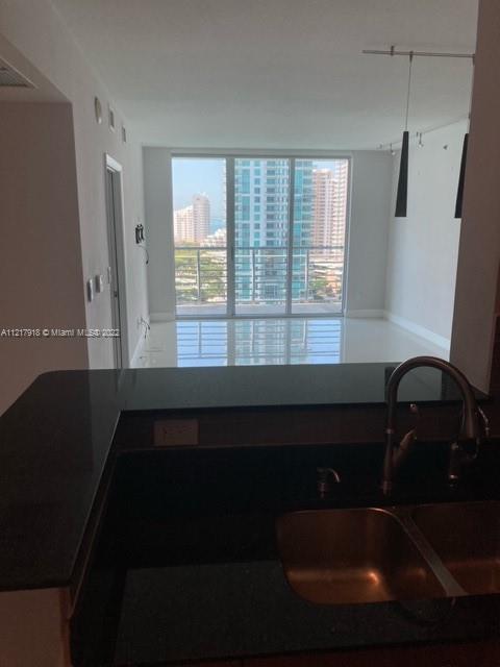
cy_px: 334
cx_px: 250
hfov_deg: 49.7
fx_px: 539
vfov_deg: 63.4
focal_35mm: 28
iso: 20
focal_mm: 3.99
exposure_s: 1/347
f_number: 1.8
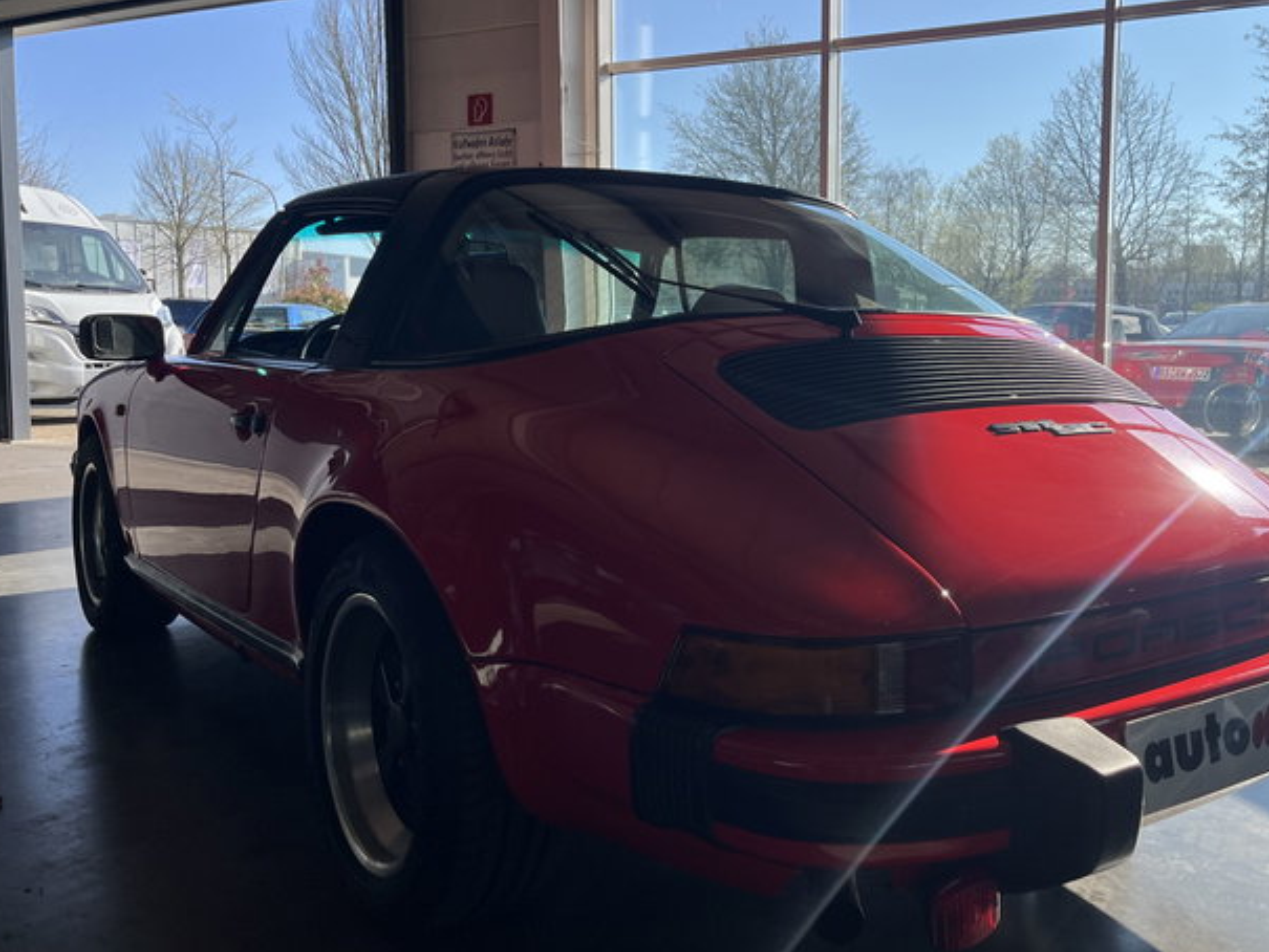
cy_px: 434
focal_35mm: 33
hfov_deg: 55.1
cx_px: 740
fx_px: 1210
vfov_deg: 42.9
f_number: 1.6
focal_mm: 5.1
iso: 50
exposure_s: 1/1389
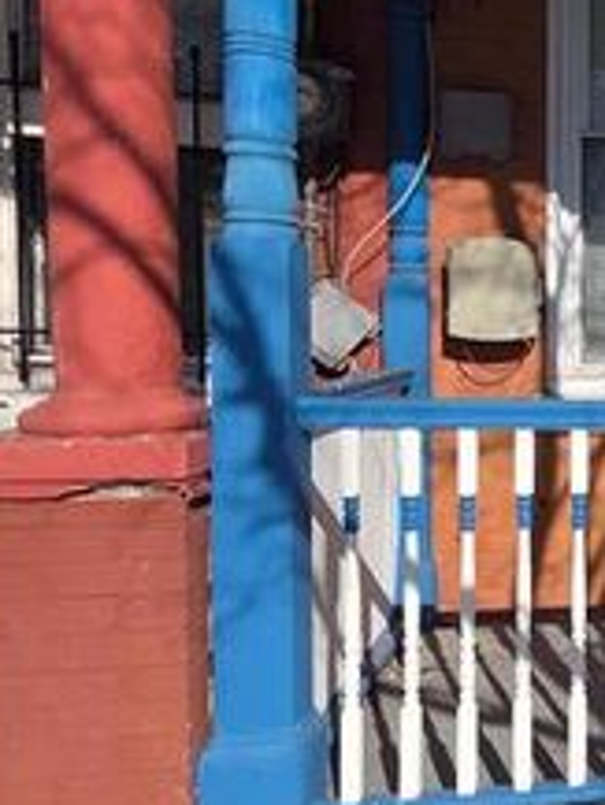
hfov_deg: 26.5
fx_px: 931
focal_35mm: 40
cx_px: 898
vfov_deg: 46.7
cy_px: 358
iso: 50
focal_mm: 2.2
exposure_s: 1/2866
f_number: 2.2
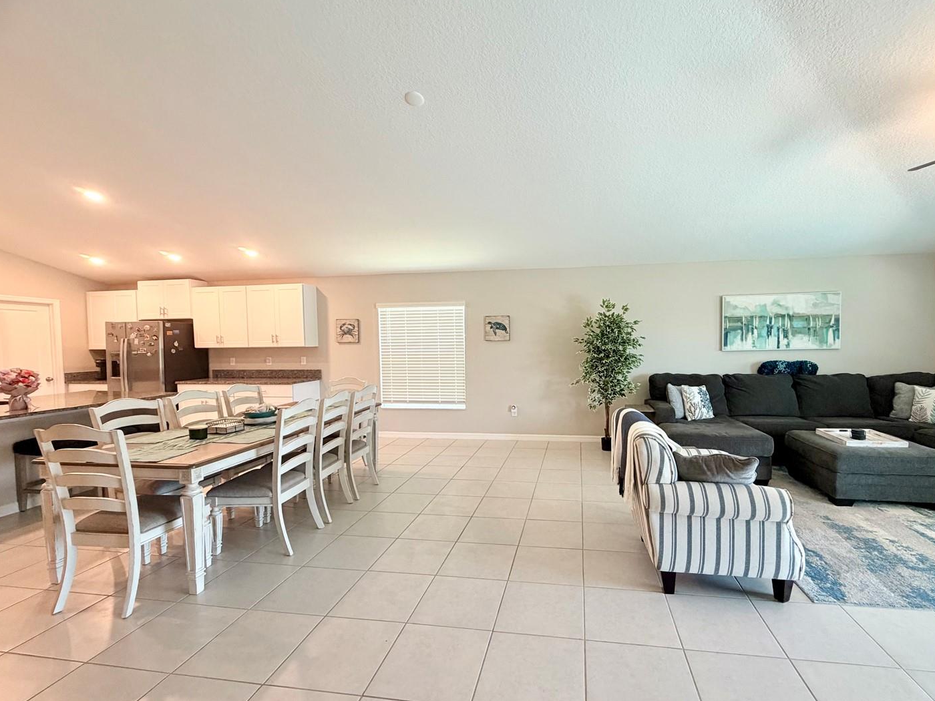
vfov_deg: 78.1
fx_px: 432
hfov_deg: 94.2
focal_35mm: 16
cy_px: 361
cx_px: 516
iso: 250
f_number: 2.2
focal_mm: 2.22
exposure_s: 1/60
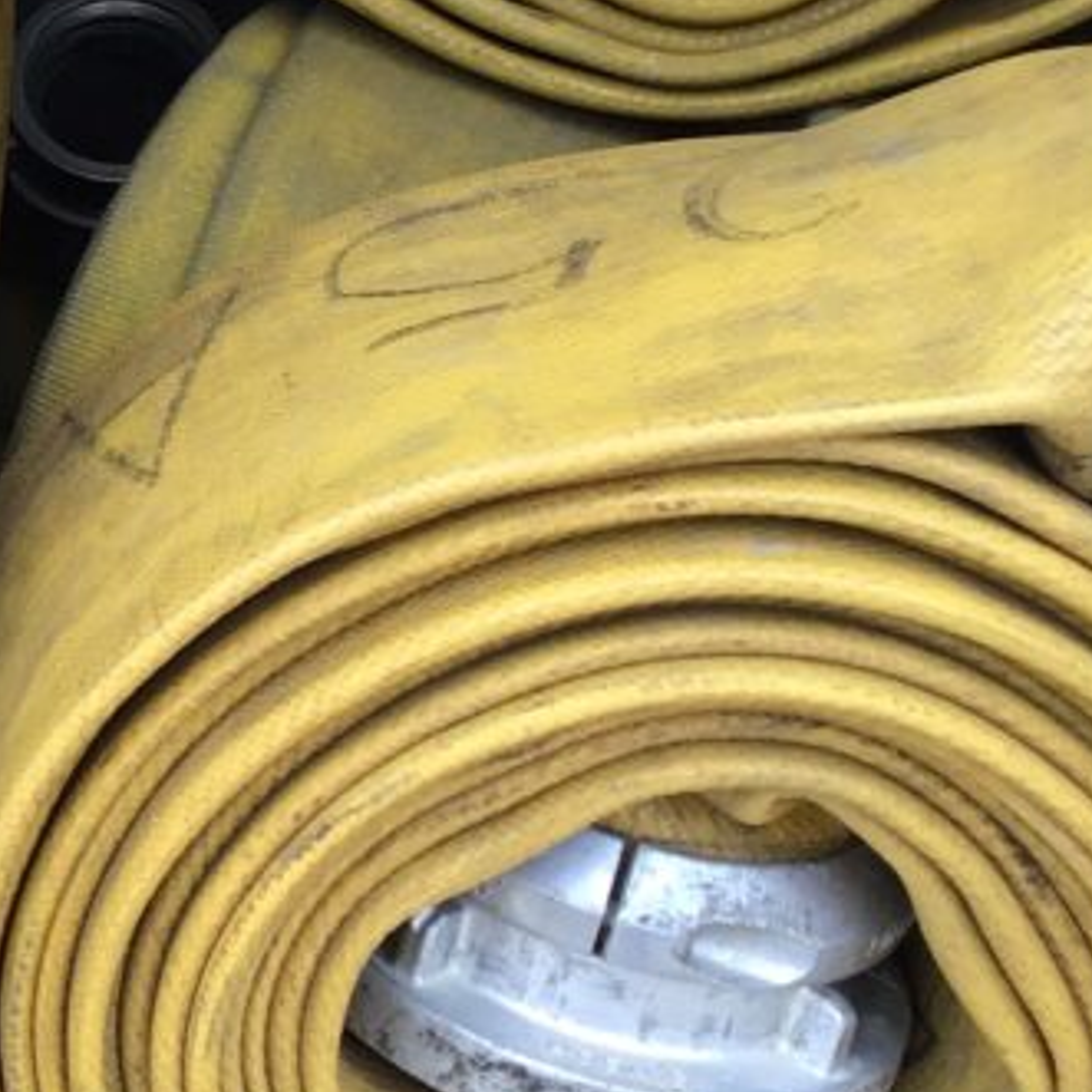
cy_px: 264
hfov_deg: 16.3
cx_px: -577
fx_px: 3462
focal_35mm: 97
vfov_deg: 17.8
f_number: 2.4
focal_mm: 3.3
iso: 32
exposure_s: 1/50
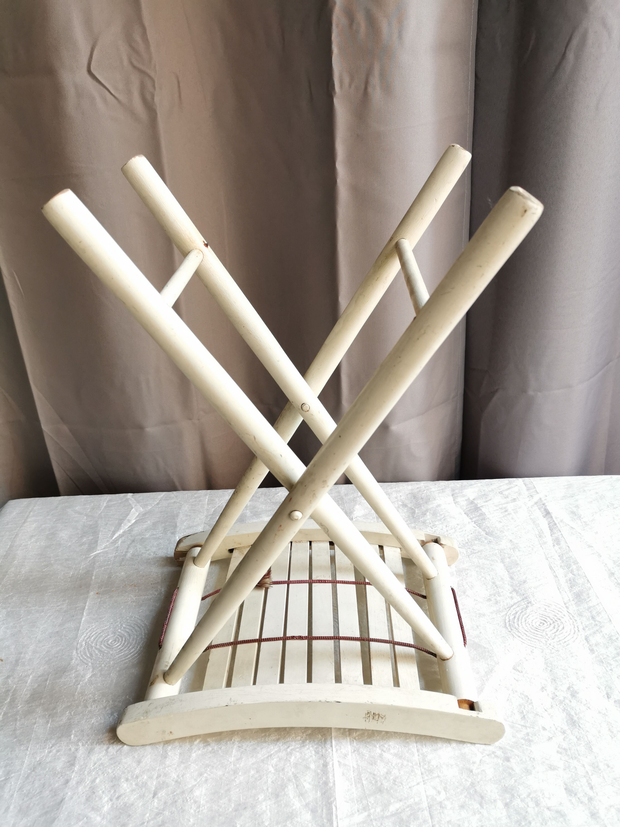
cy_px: 414
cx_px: 310
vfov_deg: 65.3
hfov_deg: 51.4
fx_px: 645
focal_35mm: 27
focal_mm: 5.58
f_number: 1.8
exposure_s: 1/50
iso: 125
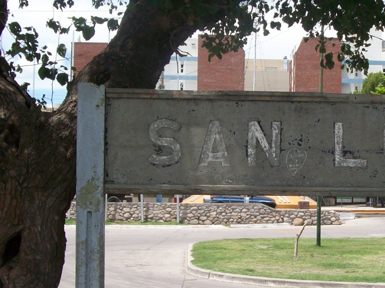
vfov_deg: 16.6
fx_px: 990
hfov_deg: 21.8
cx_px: 295
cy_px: 152
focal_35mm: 89
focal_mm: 7.6
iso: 80
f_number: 5.4
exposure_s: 1/365
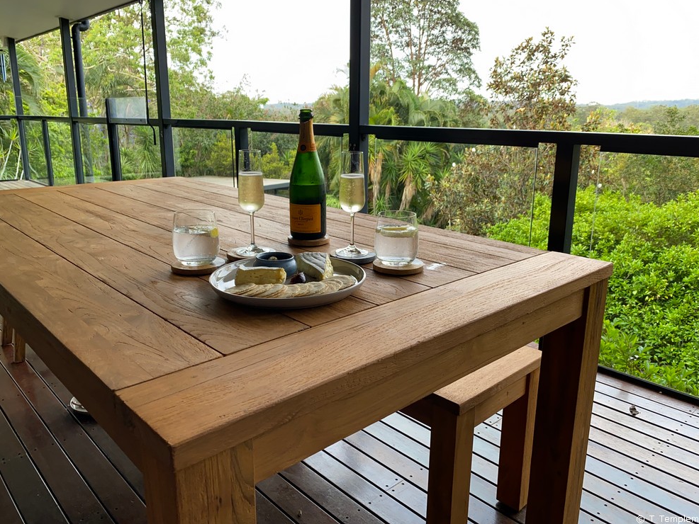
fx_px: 545
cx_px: 350
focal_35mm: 27
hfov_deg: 65.3
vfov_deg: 51.4
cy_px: 253
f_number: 1.8
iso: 64
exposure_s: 1/121
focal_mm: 4.25
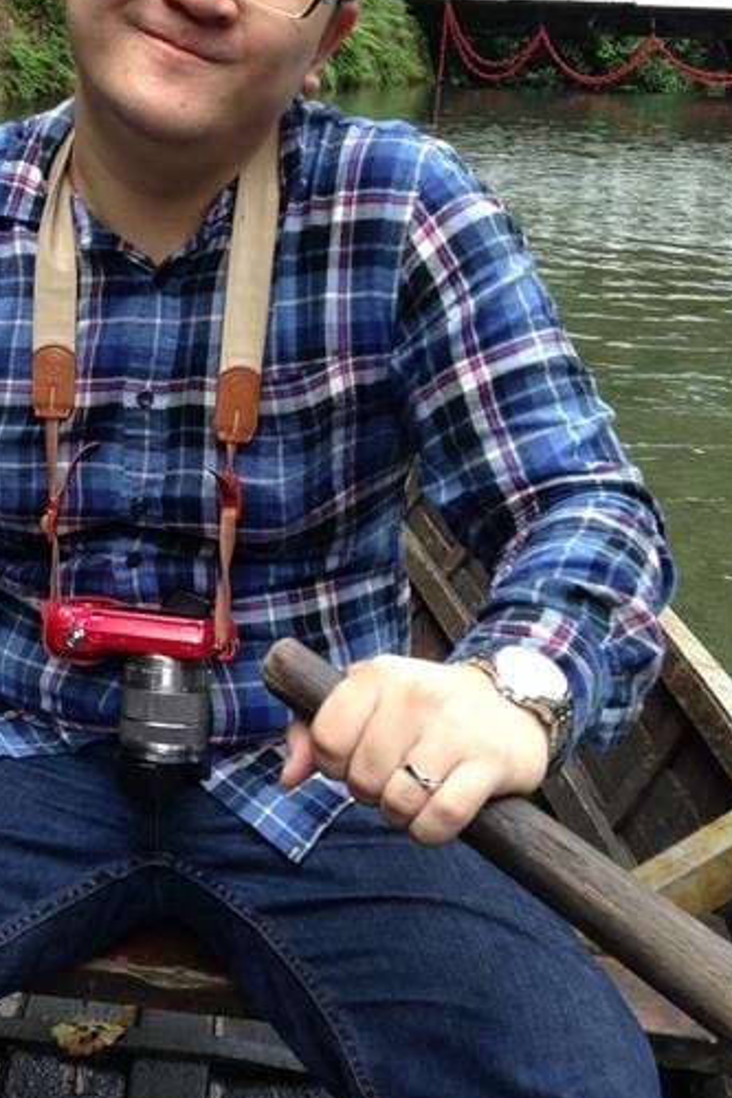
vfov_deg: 36.1
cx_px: 84
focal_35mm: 55
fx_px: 1676
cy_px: 427
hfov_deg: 24.0
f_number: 2.4
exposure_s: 1/178
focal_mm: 4.12
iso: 50
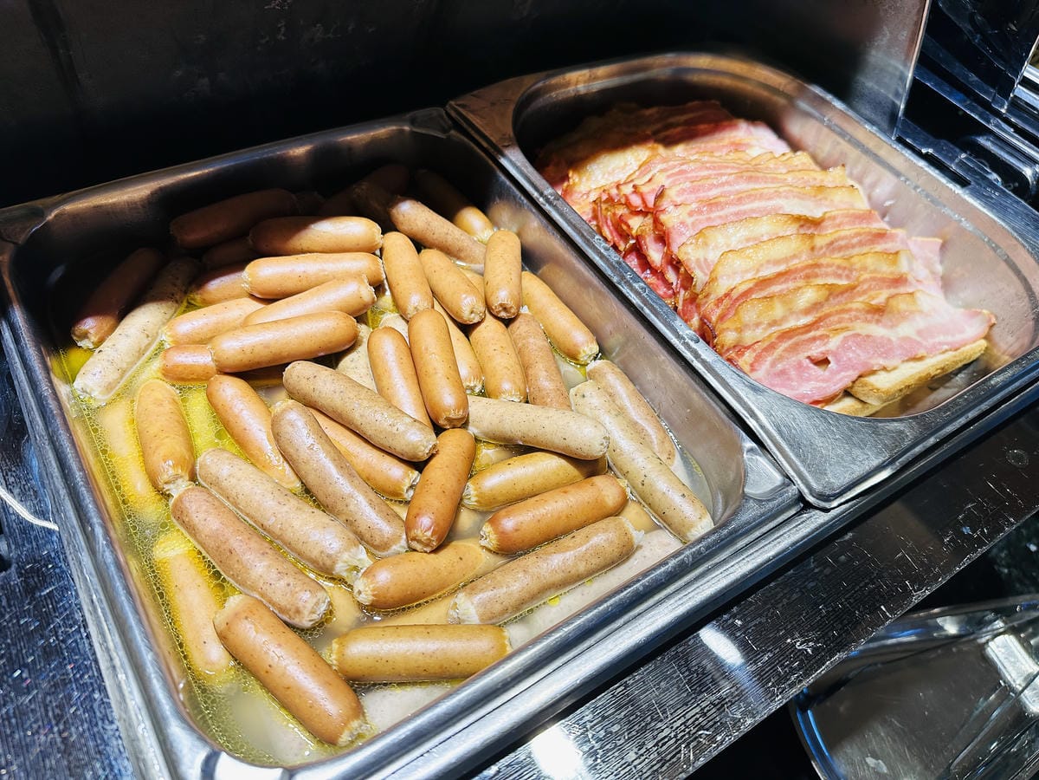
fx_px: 720
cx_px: 520
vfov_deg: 56.8
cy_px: 390
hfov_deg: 71.6
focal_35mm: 24
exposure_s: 1/120
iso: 64
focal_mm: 6.86
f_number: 1.78
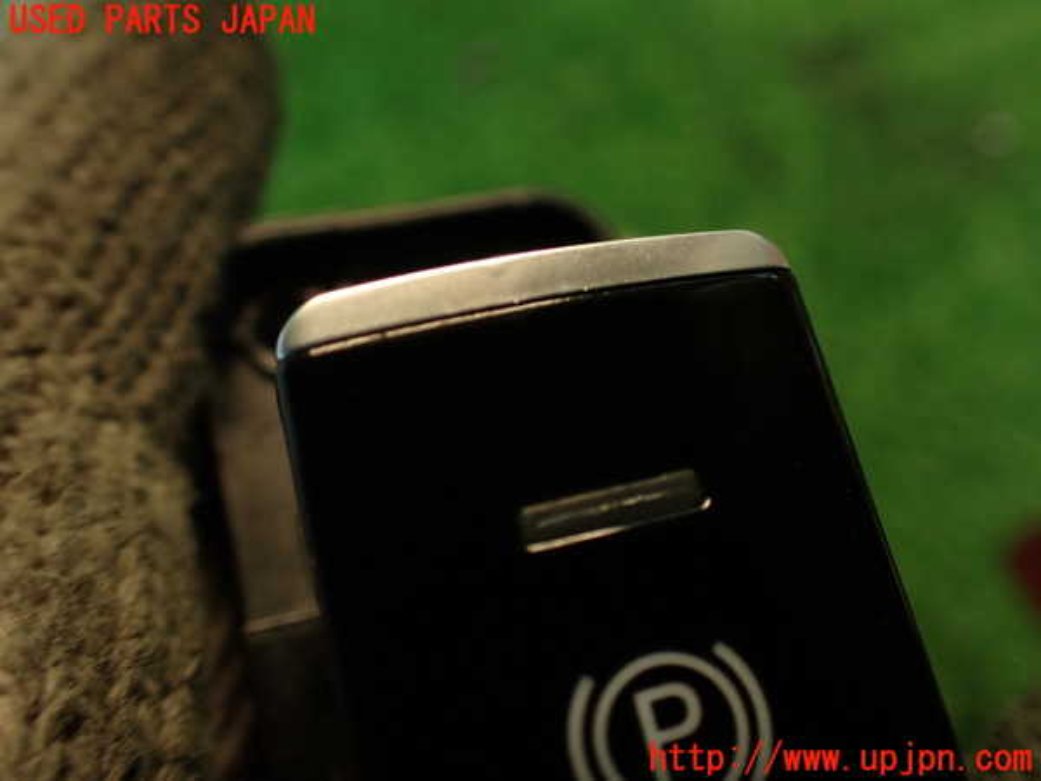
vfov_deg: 44.2
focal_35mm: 32
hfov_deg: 56.8
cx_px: 520
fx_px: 962
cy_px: 390
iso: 200
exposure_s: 1/40
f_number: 2.4
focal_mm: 5.79
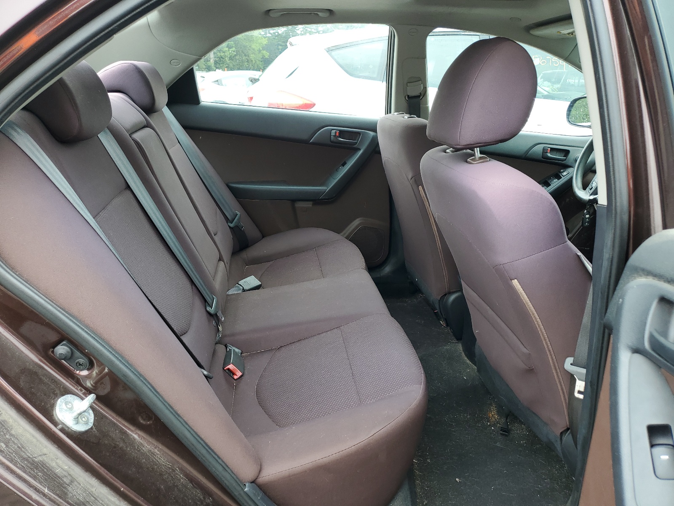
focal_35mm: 26
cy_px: 253
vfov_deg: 53.1
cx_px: 337
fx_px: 506
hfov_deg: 67.3
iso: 50
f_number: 1.5
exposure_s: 1/185
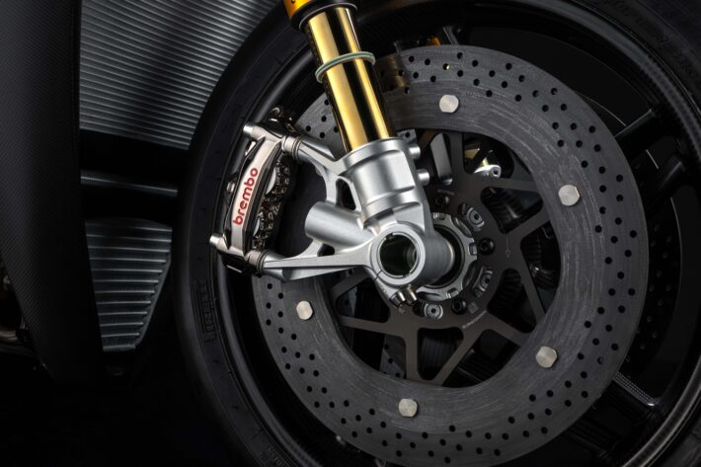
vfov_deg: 27.0
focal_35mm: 50
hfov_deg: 39.6
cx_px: 350
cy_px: 234
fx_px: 973
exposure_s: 1/160
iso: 100
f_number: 8
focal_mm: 50
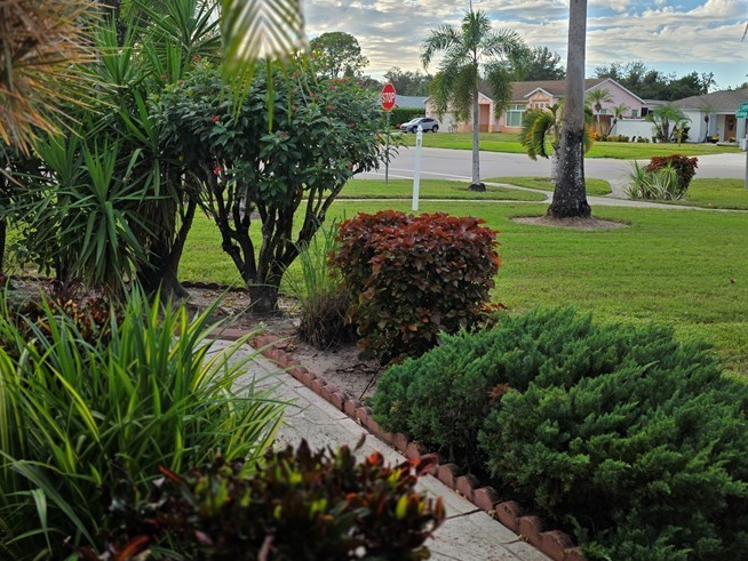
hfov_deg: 51.3
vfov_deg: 39.3
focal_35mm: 36
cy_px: 197
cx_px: 356
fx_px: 778
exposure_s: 1/3972
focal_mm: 6.3
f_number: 1.7
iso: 80
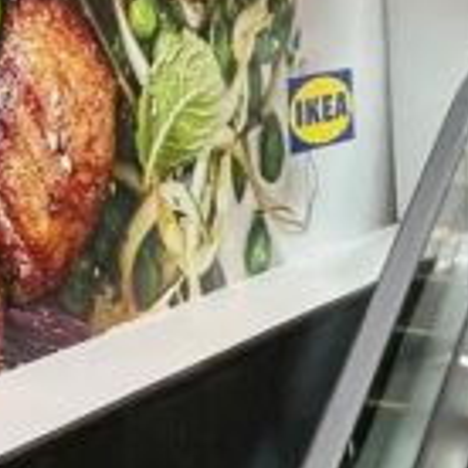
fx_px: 1300
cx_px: -593
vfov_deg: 19.7
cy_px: -14
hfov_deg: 14.7
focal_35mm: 85
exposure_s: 1/100
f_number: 1.8
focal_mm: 1.57
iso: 100
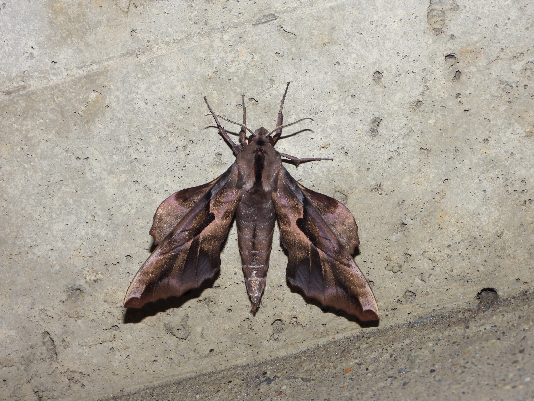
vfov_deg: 10.2
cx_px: 267
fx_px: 2237
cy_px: 200
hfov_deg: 13.6
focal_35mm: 145
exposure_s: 1/60
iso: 200
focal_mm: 26.1
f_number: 4
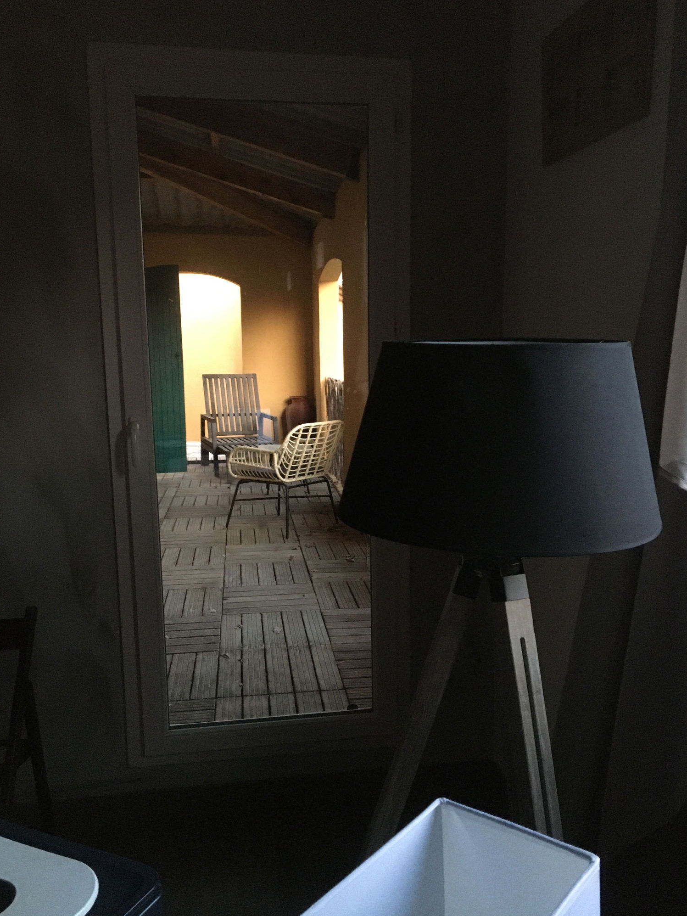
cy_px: 482
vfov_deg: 58.3
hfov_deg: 45.4
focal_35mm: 31
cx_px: 356
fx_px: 820
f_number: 2.2
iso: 250
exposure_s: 1/17
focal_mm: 4.15
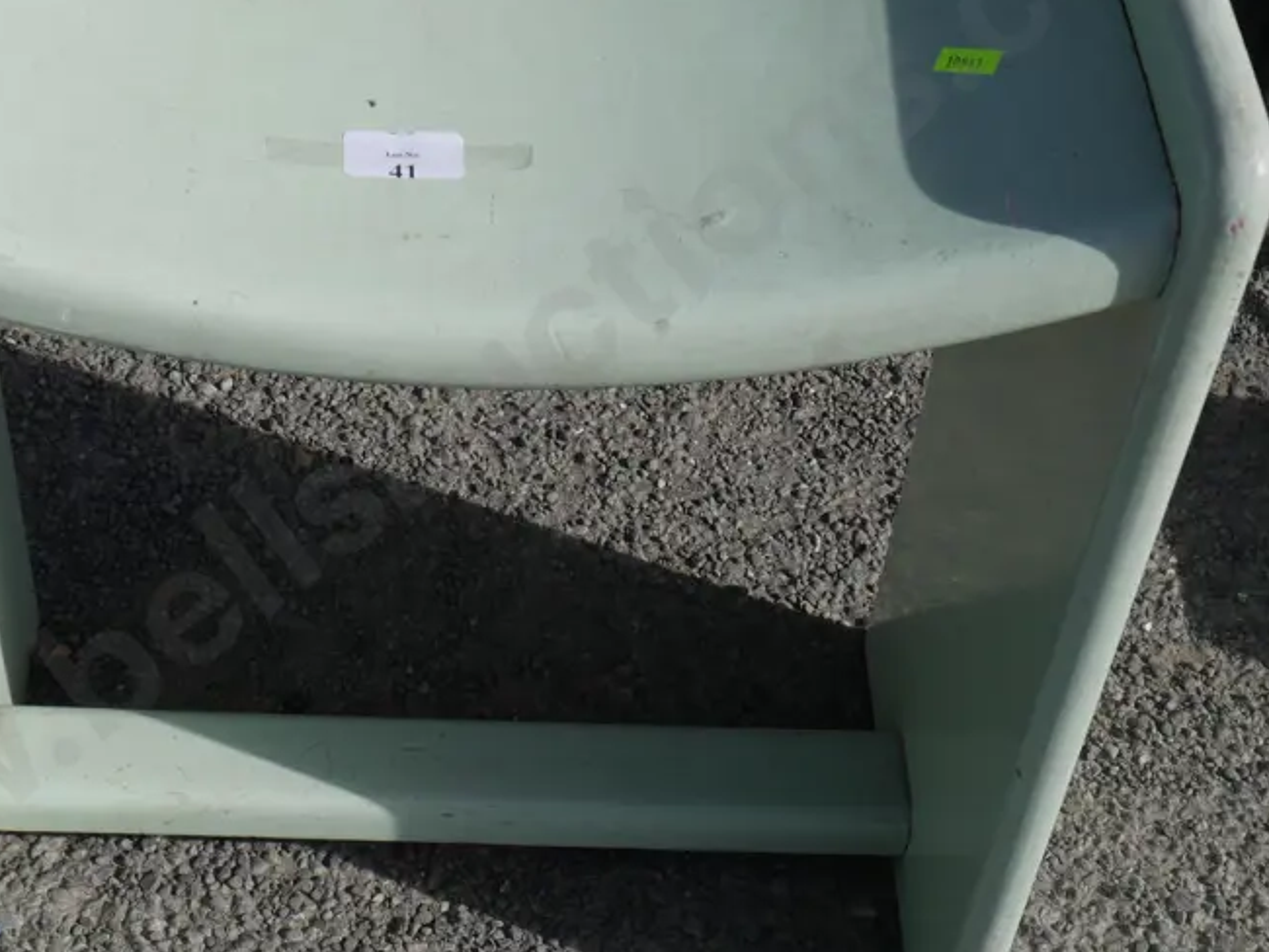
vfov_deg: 23.3
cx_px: 504
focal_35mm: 63
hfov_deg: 30.6
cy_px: 383
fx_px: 2310
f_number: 10
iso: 200
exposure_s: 1/500
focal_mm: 20
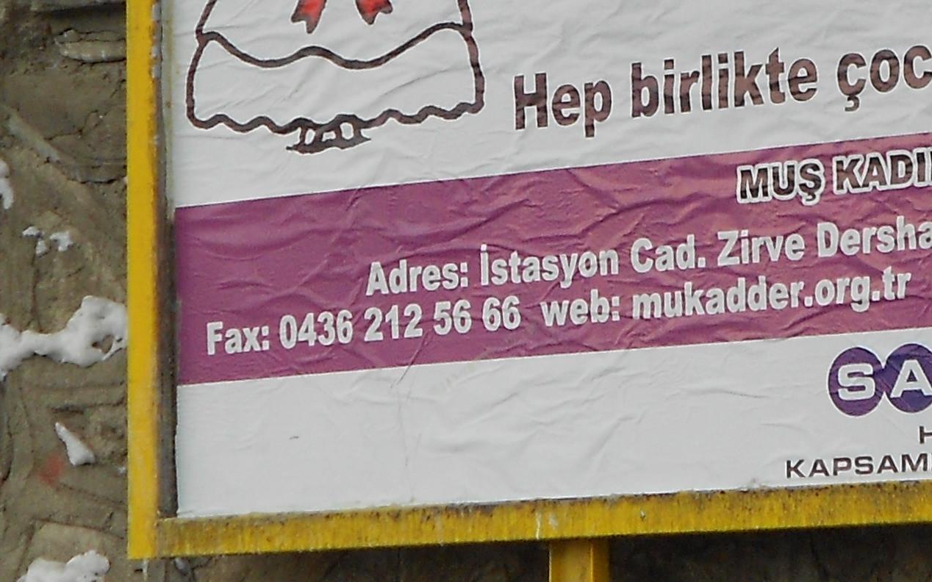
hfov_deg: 11.8
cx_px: 822
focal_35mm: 177
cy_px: -21
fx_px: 4495
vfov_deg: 7.4
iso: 80
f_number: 4.5
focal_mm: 8.8
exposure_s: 1/160
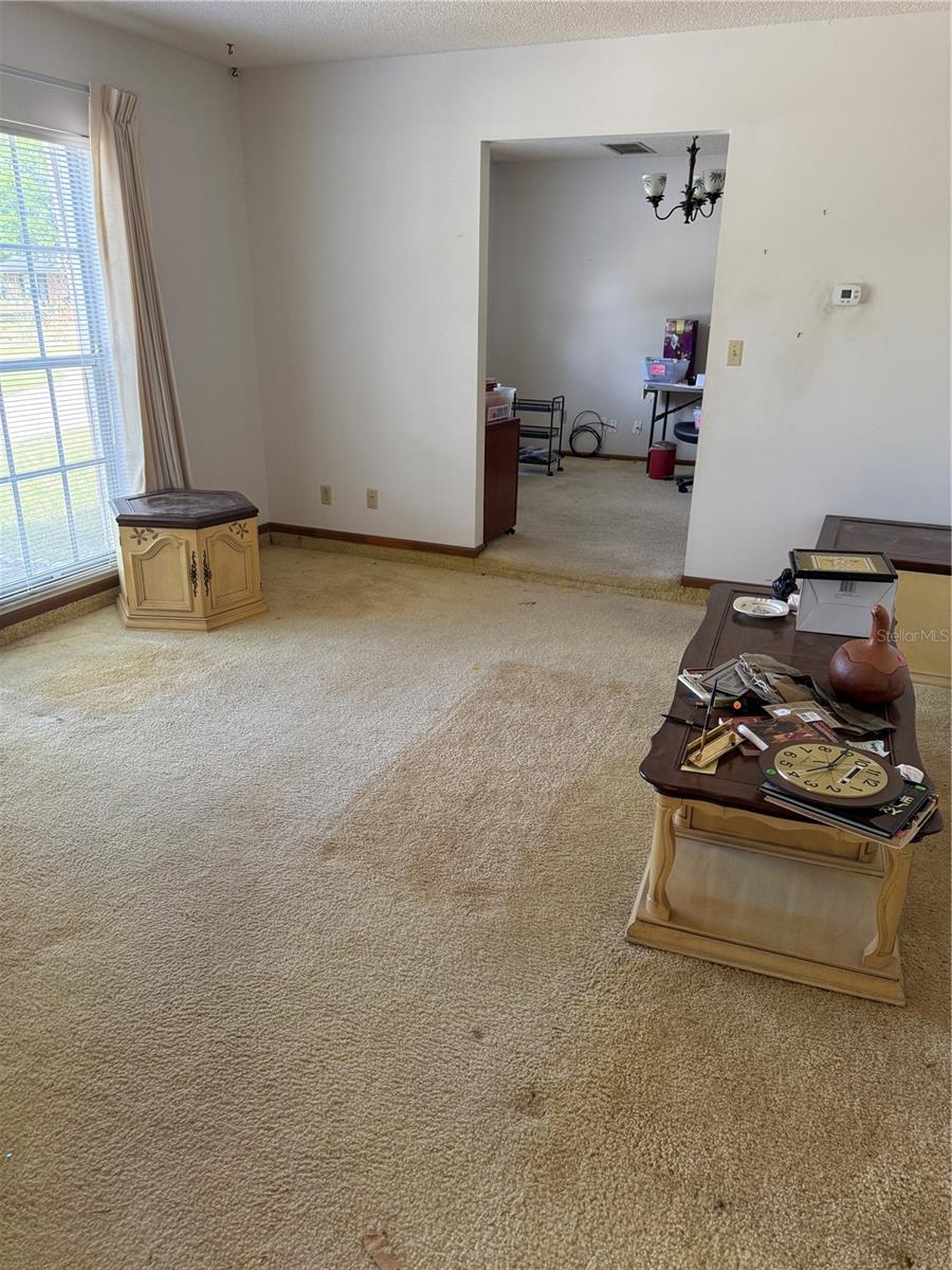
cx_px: 476
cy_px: 635
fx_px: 880
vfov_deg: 71.6
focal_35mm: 24
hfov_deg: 56.8
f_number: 1.78
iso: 200
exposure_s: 1/115
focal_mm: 6.76
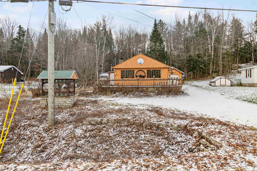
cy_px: 86
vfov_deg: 59.4
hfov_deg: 81.2
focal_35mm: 21
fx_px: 150
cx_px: 128
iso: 64
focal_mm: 14
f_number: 8
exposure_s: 1/30
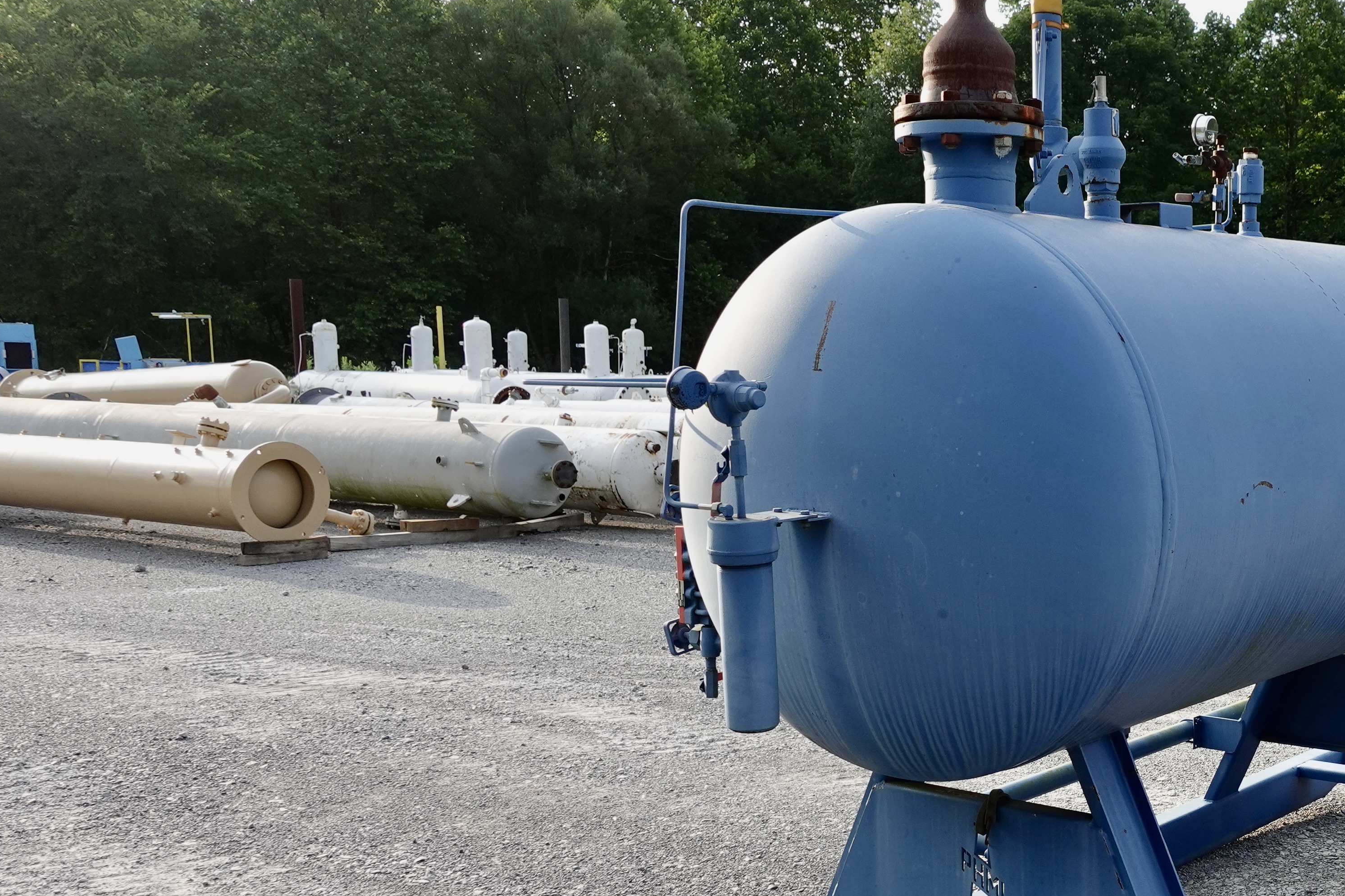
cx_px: 1143
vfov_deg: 30.2
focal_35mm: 44
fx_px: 1644
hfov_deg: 41.8
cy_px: 621
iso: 125
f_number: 4
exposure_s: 1/320
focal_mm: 9.4
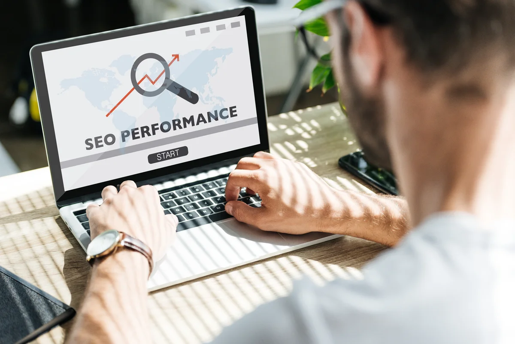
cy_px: 172
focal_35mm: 82
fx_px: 1173
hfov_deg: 24.8
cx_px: 258
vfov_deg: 16.7
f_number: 3.5
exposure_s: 1/640
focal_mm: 82
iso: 320
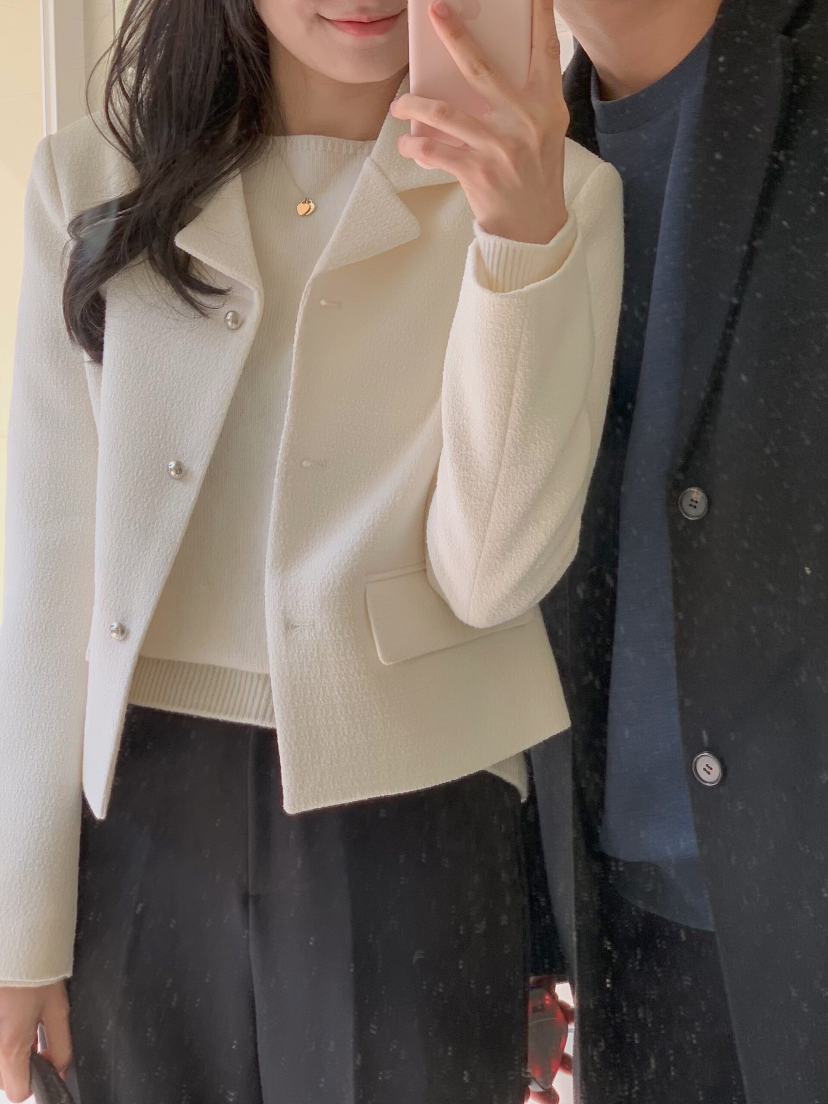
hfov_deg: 28.0
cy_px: 552
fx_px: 1658
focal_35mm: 52
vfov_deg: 36.8
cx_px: 414
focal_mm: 6
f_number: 2.4
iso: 16
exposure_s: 1/96
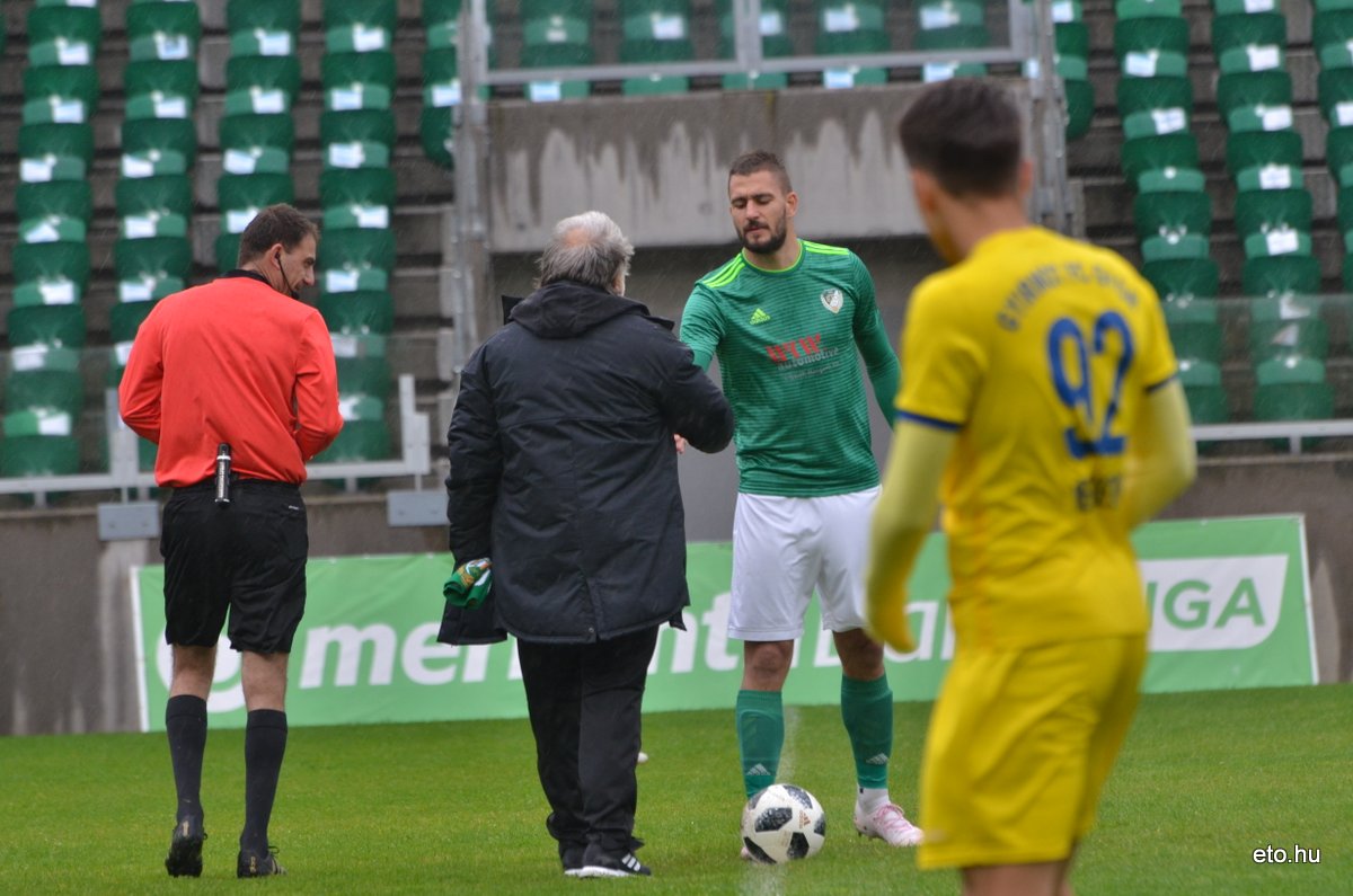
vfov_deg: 3.4
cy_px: 448
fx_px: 15191
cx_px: 676
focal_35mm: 405
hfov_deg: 5.1
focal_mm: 270
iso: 500
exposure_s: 1/250
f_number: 7.1
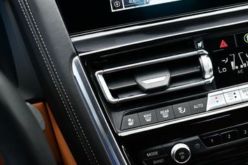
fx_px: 448
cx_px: 209
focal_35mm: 65
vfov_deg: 20.7
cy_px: 33
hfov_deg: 30.0
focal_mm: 18
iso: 450
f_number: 3.5
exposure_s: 1/250
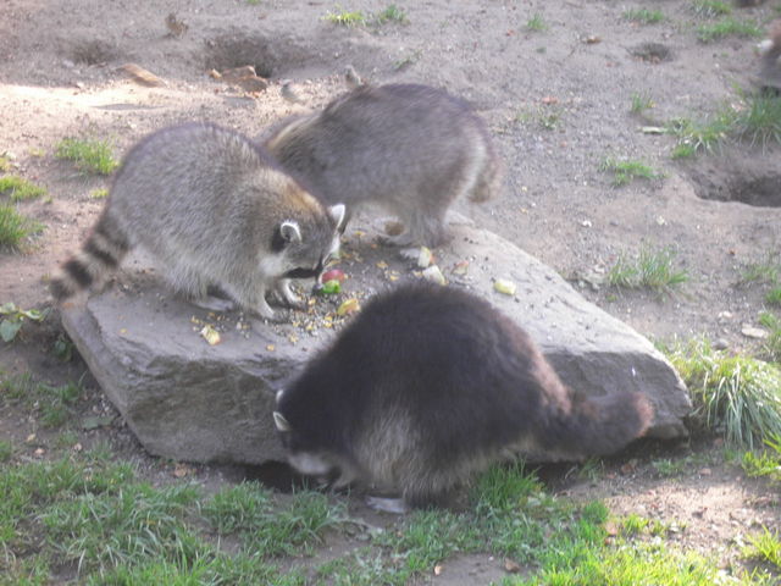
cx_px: 390
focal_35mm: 105
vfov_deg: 14.1
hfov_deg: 18.7
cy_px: 293
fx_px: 2369
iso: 100
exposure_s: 1/25
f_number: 5
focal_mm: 17.4
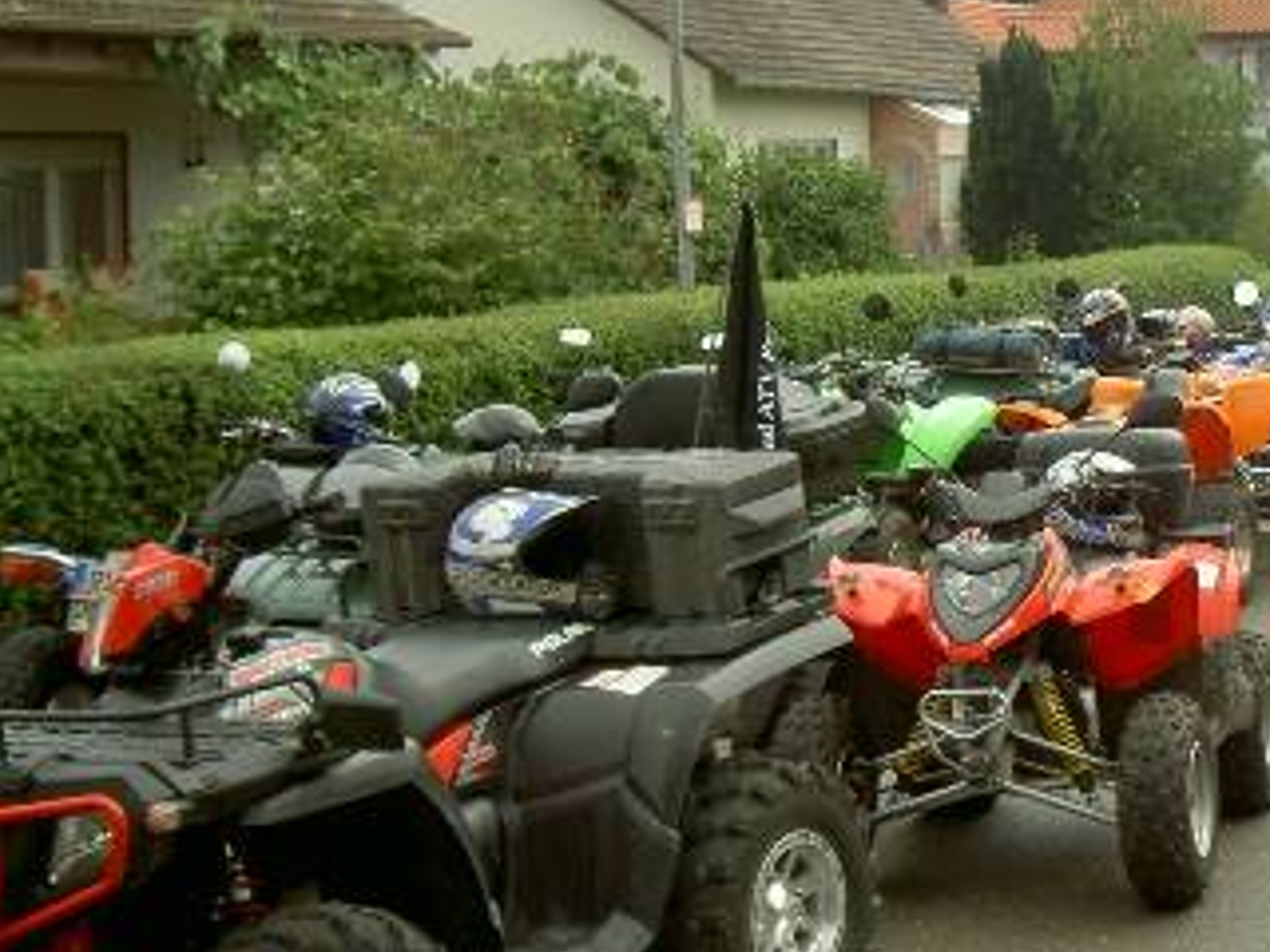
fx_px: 2862
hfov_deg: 24.2
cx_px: 1171
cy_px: 444
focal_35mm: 78
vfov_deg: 18.9
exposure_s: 1/200
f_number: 4.7
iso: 50
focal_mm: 8
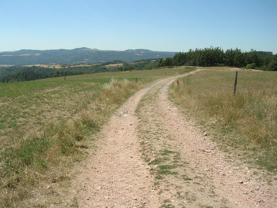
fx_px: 280
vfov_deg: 40.7
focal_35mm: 35
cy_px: 104
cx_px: 138
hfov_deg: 52.6
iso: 50
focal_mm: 5.4
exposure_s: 1/454
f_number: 4.8
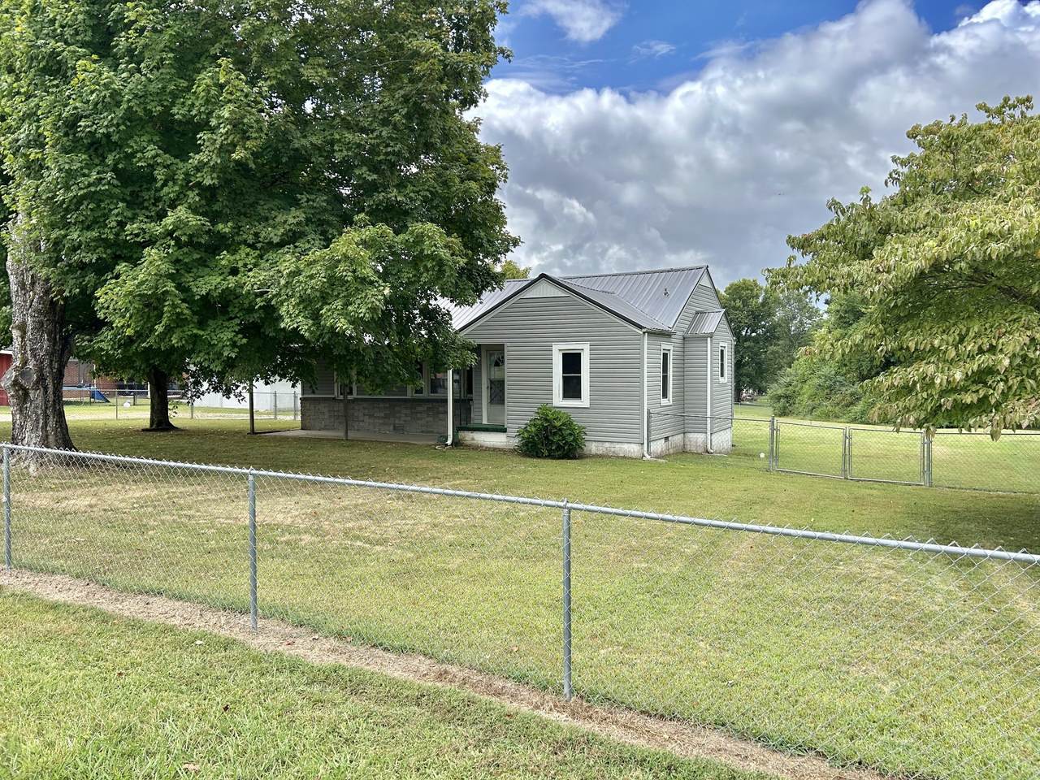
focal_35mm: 26
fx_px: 781
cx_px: 520
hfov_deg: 67.3
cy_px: 390
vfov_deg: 53.1
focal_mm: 5.7
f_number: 1.5
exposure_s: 1/2165
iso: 50
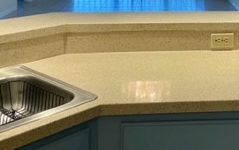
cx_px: 210
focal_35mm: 65
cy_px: -29
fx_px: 424
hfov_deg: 30.3
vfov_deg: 19.0
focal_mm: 4.2
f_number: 1.6
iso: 50
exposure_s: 1/120
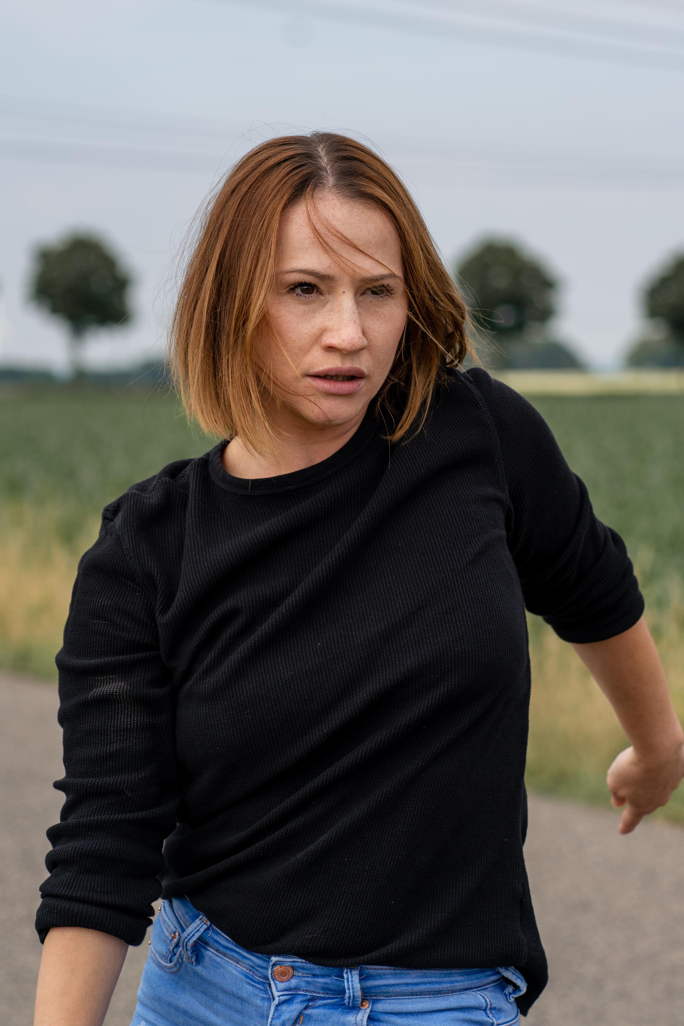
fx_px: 3617
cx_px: 342
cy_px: 513
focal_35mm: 127
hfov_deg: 10.8
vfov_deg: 16.1
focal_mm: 85
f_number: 4.5
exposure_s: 1/1000
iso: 320
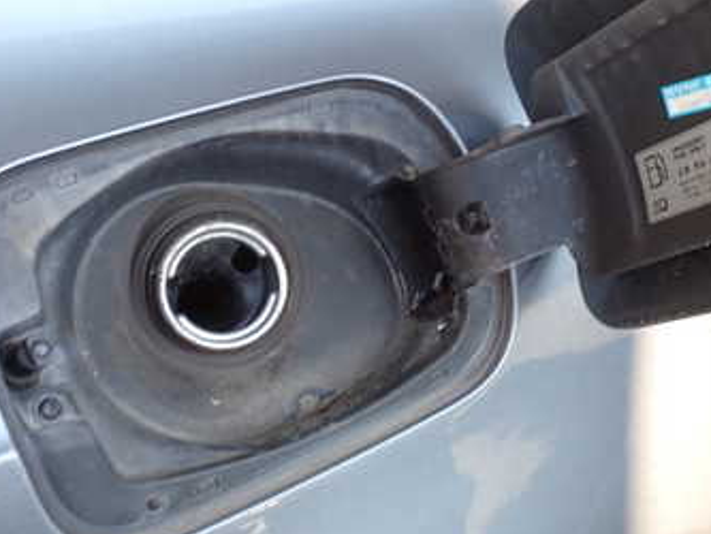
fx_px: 1110
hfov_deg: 34.9
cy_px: 237
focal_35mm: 54
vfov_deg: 27.0
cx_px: 512
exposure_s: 1/60
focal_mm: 5.4
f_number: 3.2
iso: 100
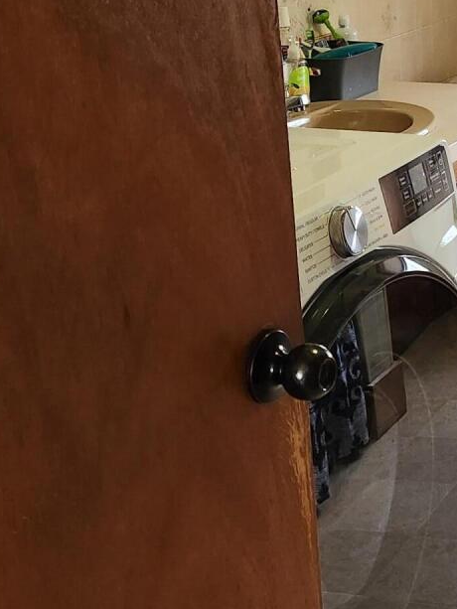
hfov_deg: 18.4
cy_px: 110
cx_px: 573
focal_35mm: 75
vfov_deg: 25.5
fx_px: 1320
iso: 320
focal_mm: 5.4
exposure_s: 1/120
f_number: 1.8
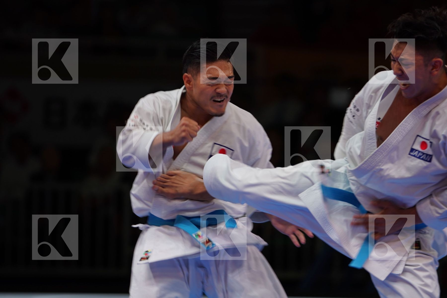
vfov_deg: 4.6
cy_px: 149
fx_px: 3687
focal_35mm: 297
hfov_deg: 6.9
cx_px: 224
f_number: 2.8
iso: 125
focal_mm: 198
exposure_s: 1/250
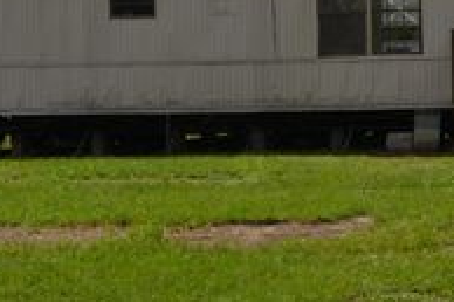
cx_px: 419
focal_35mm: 104
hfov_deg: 19.2
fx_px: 1314
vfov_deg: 13.0
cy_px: 29
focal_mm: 27
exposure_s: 1/200
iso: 100
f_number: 13
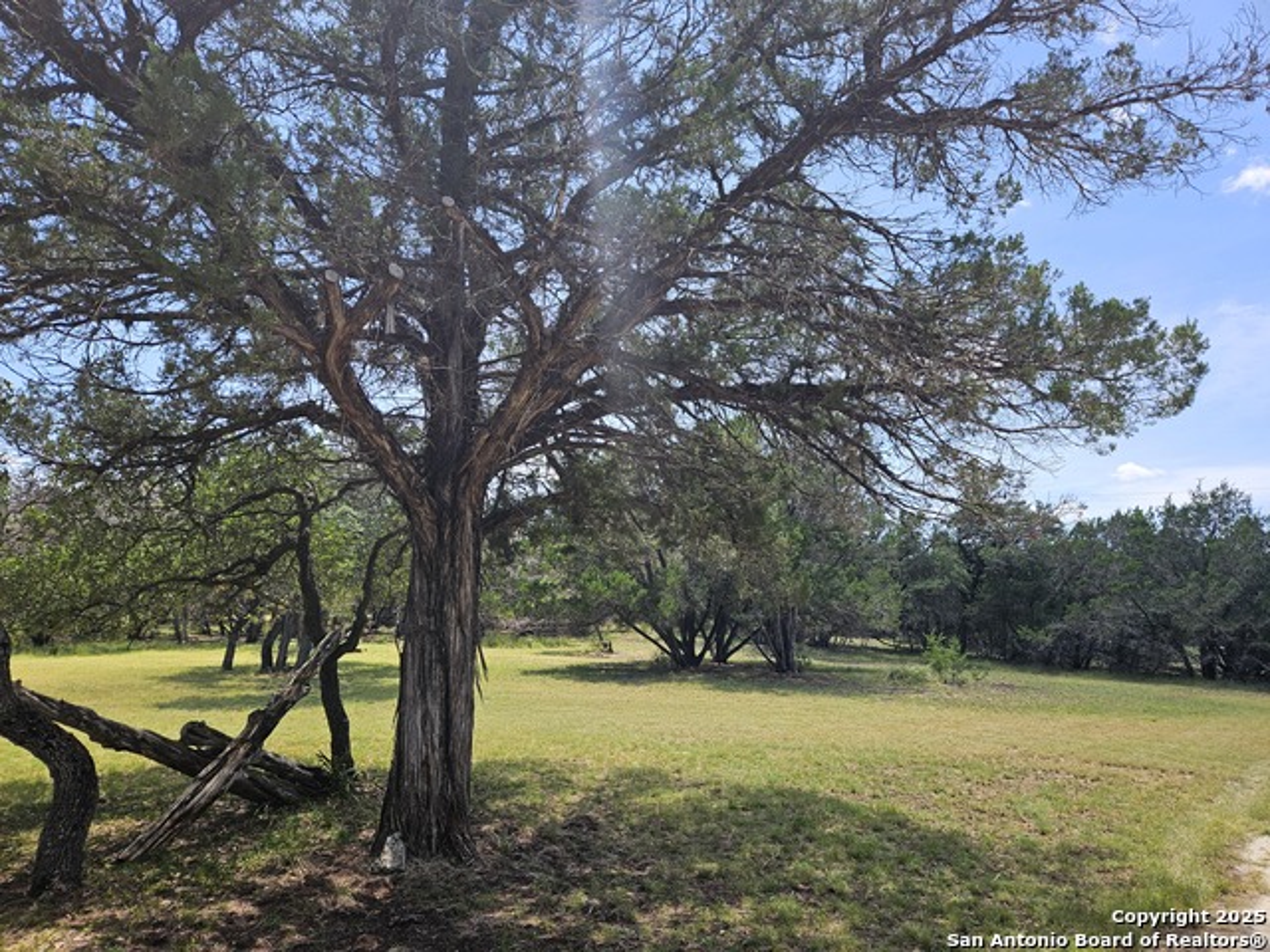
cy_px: 476
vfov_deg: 58.9
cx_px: 635
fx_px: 844
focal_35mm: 23
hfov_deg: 73.9
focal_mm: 5.4
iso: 40
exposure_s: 1/1265
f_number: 1.8
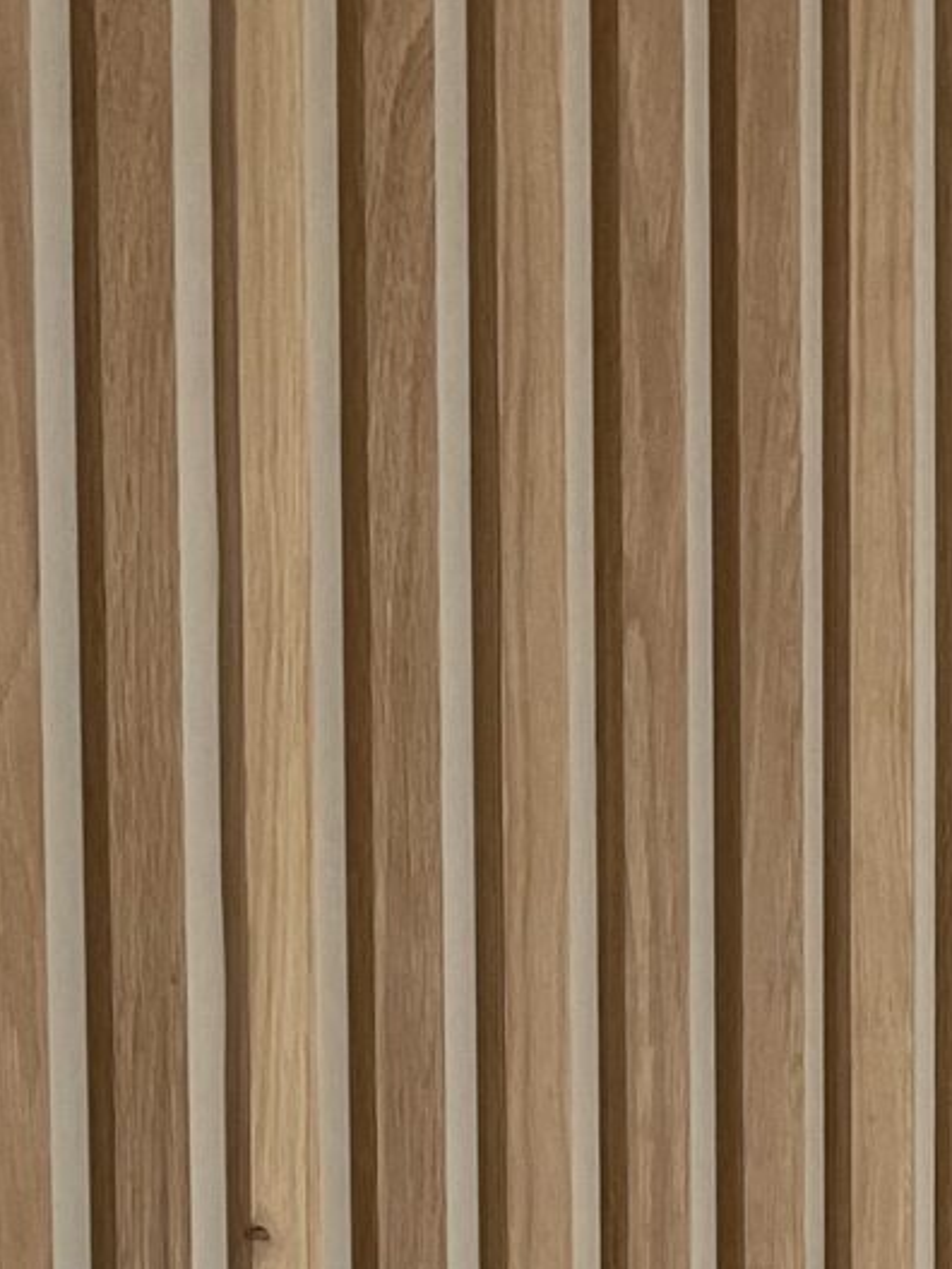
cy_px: 2435
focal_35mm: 126
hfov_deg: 11.5
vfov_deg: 13.6
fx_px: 4620
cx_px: 1248
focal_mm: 4.2
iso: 80
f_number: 1.6
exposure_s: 1/121
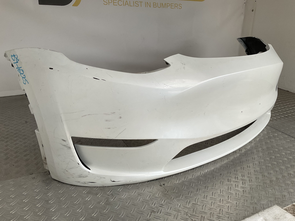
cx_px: 148
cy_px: 110
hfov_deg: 61.7
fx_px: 247
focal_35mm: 29
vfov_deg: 48.2
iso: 32
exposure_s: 1/100
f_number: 1.8
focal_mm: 3
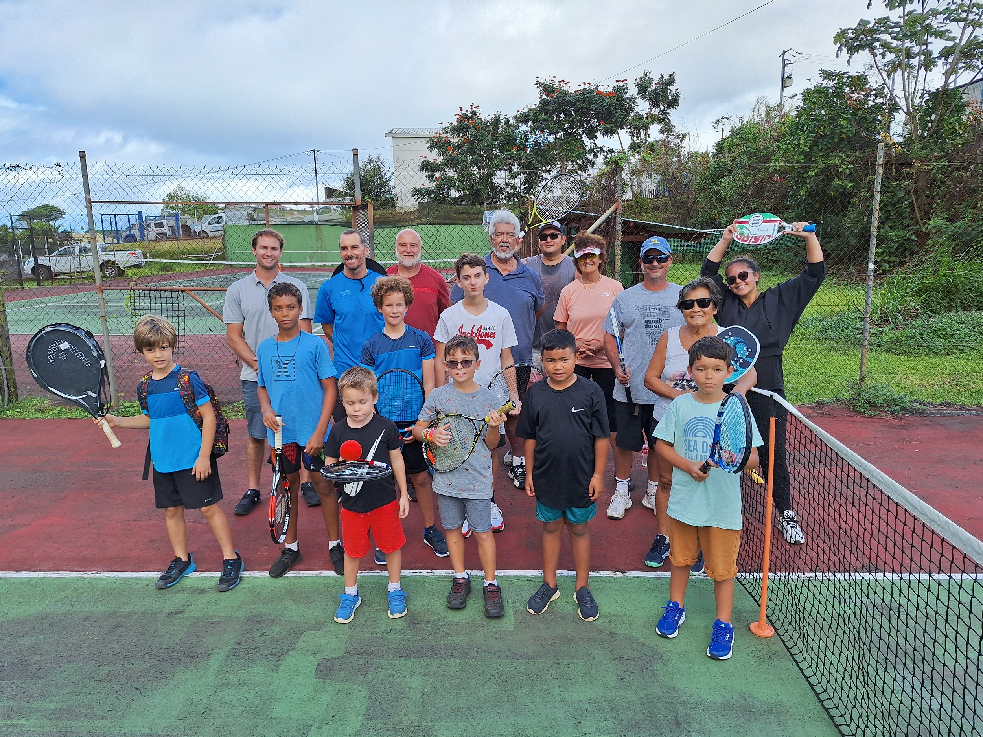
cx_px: 492
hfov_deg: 73.9
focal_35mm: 23
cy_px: 368
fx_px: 653
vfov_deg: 58.9
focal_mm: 5.54
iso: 40
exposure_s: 1/724
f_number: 1.8
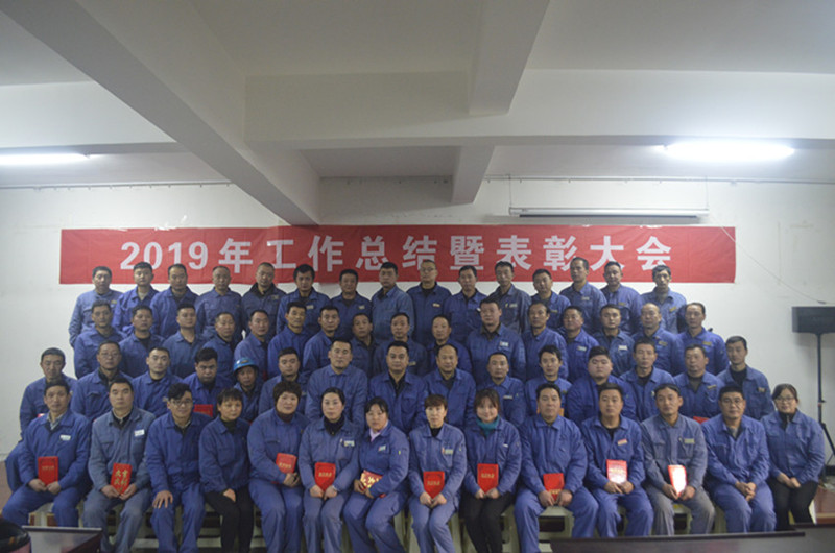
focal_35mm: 27
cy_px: 276
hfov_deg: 67.5
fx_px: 625
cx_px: 418
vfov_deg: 47.7
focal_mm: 18
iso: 1400
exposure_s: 1/30
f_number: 3.5
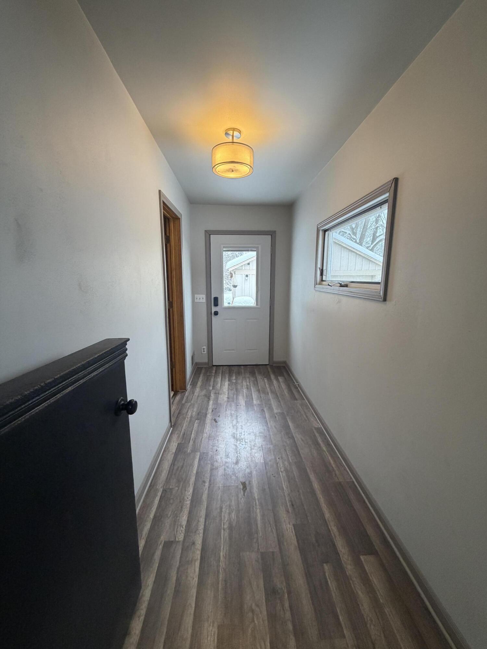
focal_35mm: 14
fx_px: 263
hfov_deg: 85.7
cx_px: 244
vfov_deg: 102.1
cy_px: 324
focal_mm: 2.22
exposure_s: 1/120
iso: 200
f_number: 2.2
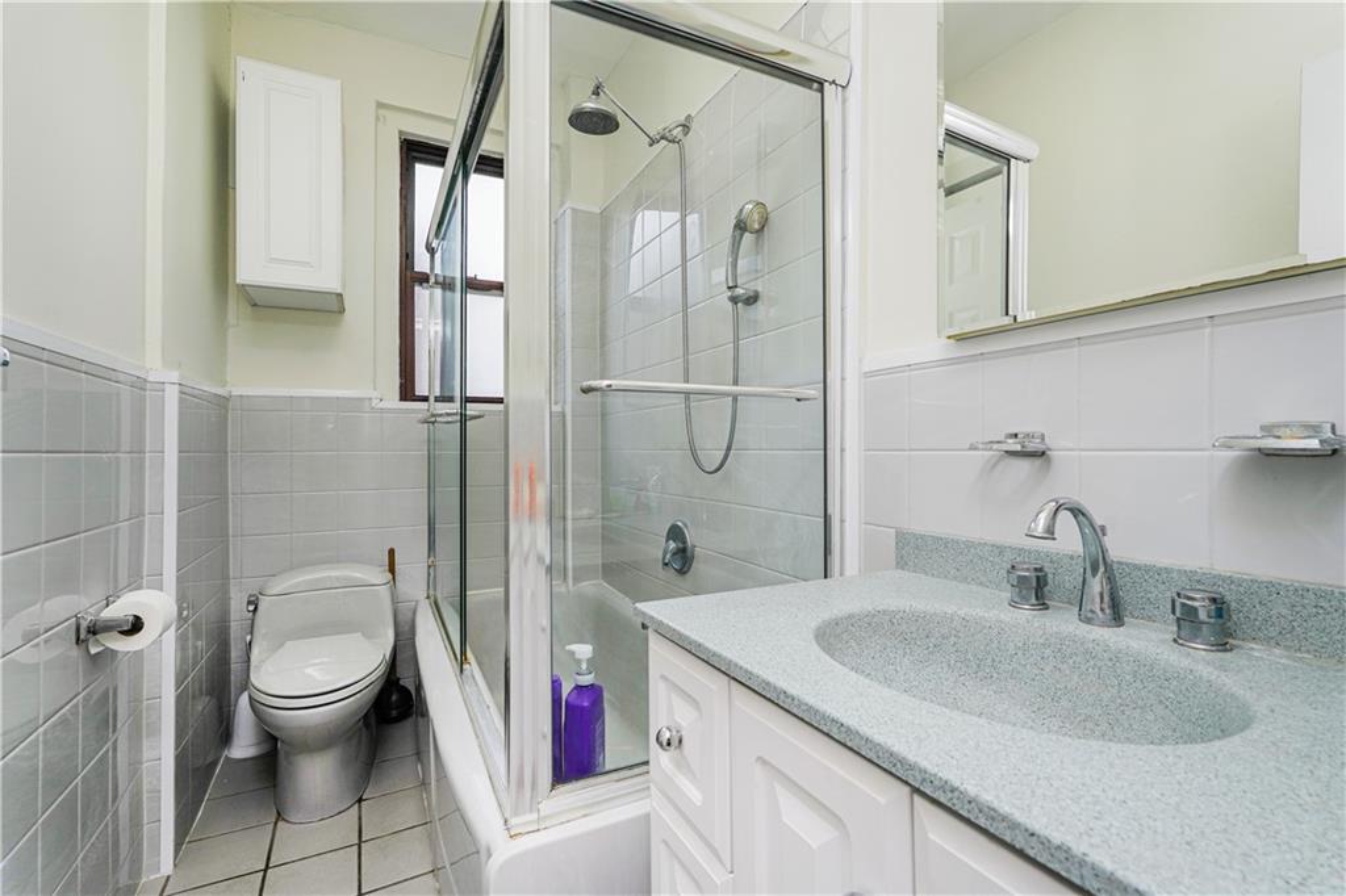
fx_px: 598
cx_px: 673
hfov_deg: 96.8
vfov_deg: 73.7
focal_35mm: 16
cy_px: 448
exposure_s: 1/100
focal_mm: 16
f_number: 7.1
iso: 100
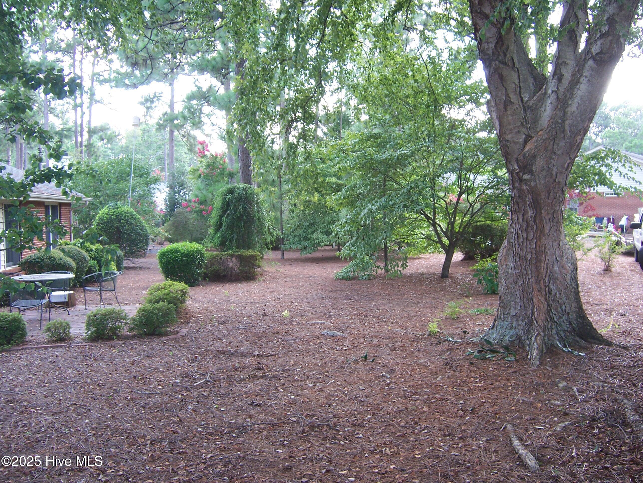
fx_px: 613
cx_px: 322
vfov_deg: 42.9
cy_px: 242
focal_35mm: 33
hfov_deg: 55.4
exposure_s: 1/30
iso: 80
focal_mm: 5.5
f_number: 3.4
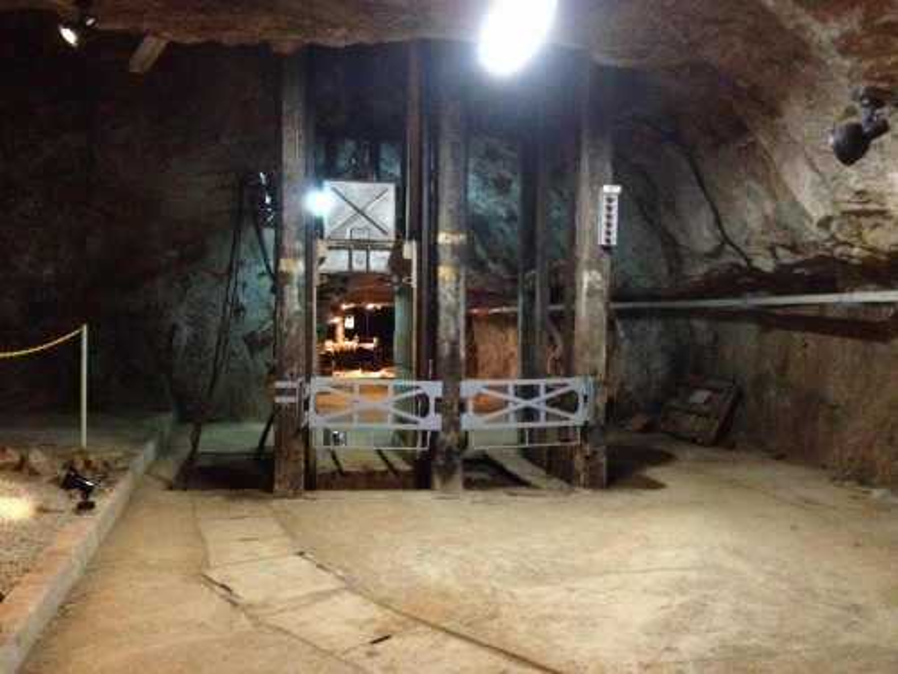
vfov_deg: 40.7
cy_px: 337
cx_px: 449
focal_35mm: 35
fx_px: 908
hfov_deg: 52.6
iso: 800
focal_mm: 4.28
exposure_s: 1/15
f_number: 2.4
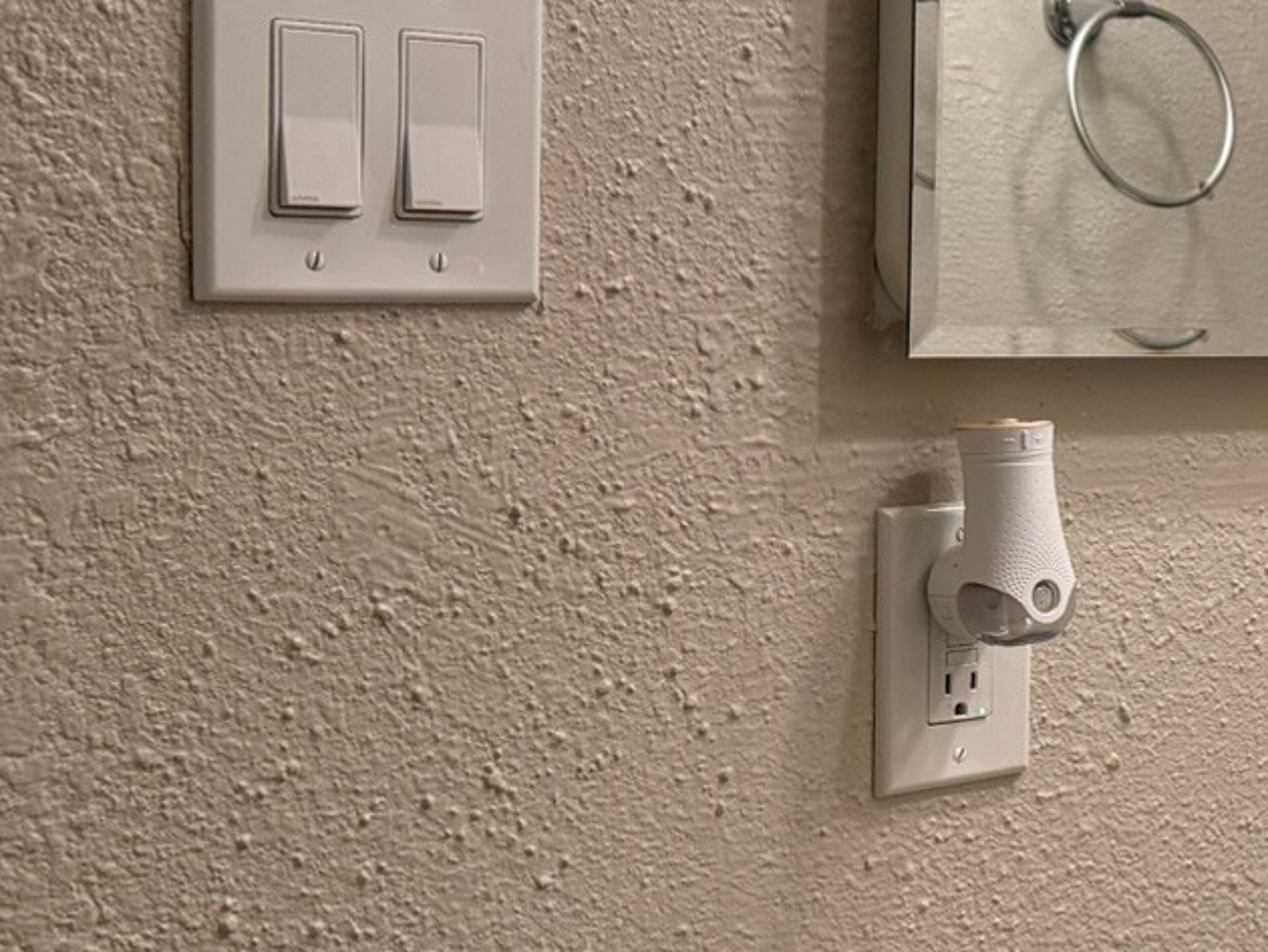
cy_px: 541
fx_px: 2858
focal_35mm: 78
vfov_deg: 18.9
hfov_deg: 22.2
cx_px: 1693
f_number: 1.78
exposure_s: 1/208
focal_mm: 6.76
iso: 200
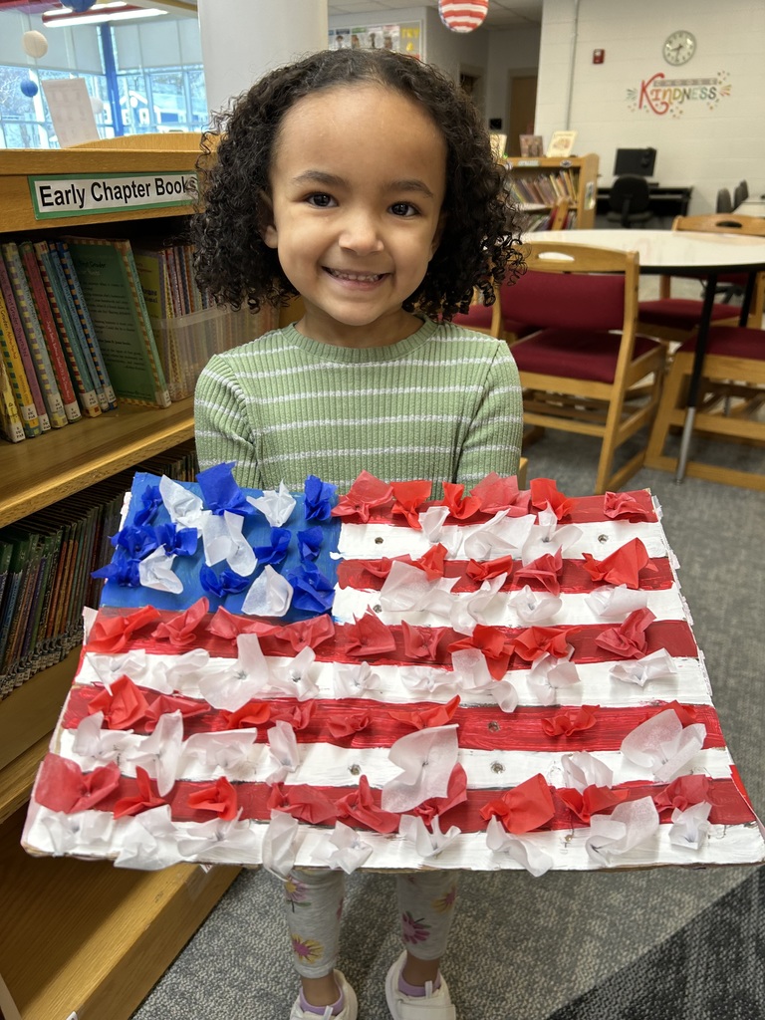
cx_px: 382
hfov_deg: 53.1
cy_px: 510
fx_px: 766
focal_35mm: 26
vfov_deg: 67.3
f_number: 1.5
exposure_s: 1/60
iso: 100
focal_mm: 5.7
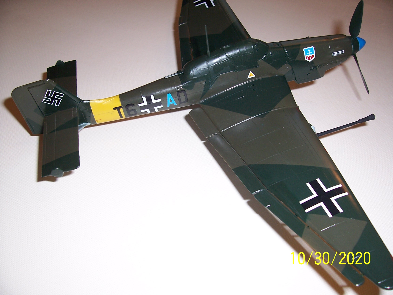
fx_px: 386
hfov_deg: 54.0
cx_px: 196
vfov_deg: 41.8
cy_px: 148
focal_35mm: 34
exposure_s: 1/60
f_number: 2.7
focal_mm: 5.6
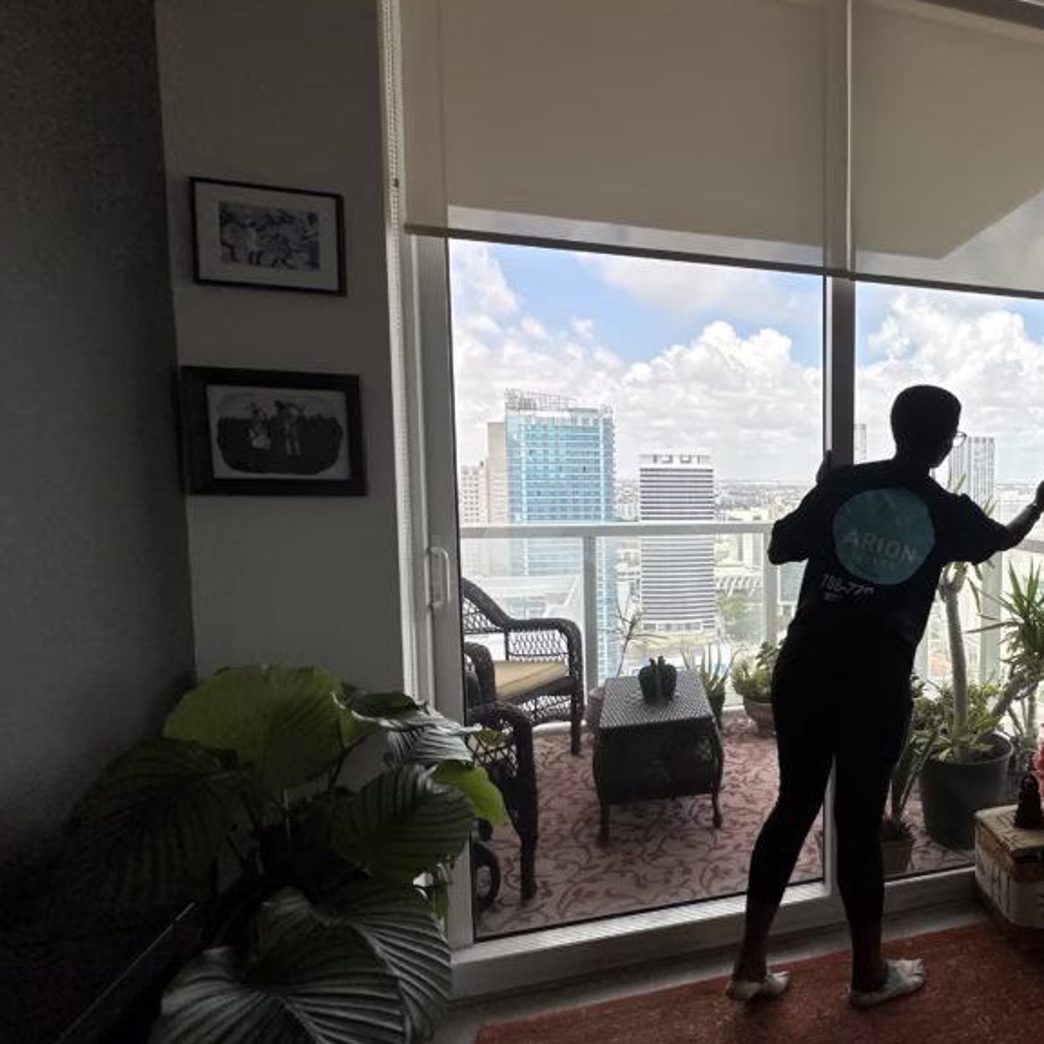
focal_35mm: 22
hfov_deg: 61.8
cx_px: 881
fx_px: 751
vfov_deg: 69.6
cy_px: 533
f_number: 2.2
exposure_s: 1/1125
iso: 40
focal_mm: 2.22
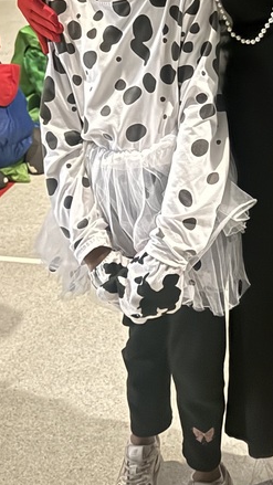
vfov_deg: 33.4
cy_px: 102
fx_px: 785
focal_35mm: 61
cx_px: 263
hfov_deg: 19.3
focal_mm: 6.76
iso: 1600
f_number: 1.78
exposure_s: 1/16
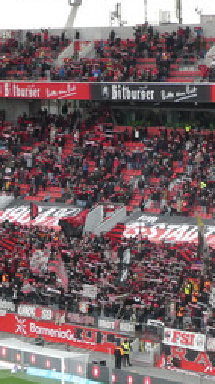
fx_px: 1401
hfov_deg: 8.7
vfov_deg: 15.5
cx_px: 198
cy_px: 246
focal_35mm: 138
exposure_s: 1/80
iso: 400
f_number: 4.1
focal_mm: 9
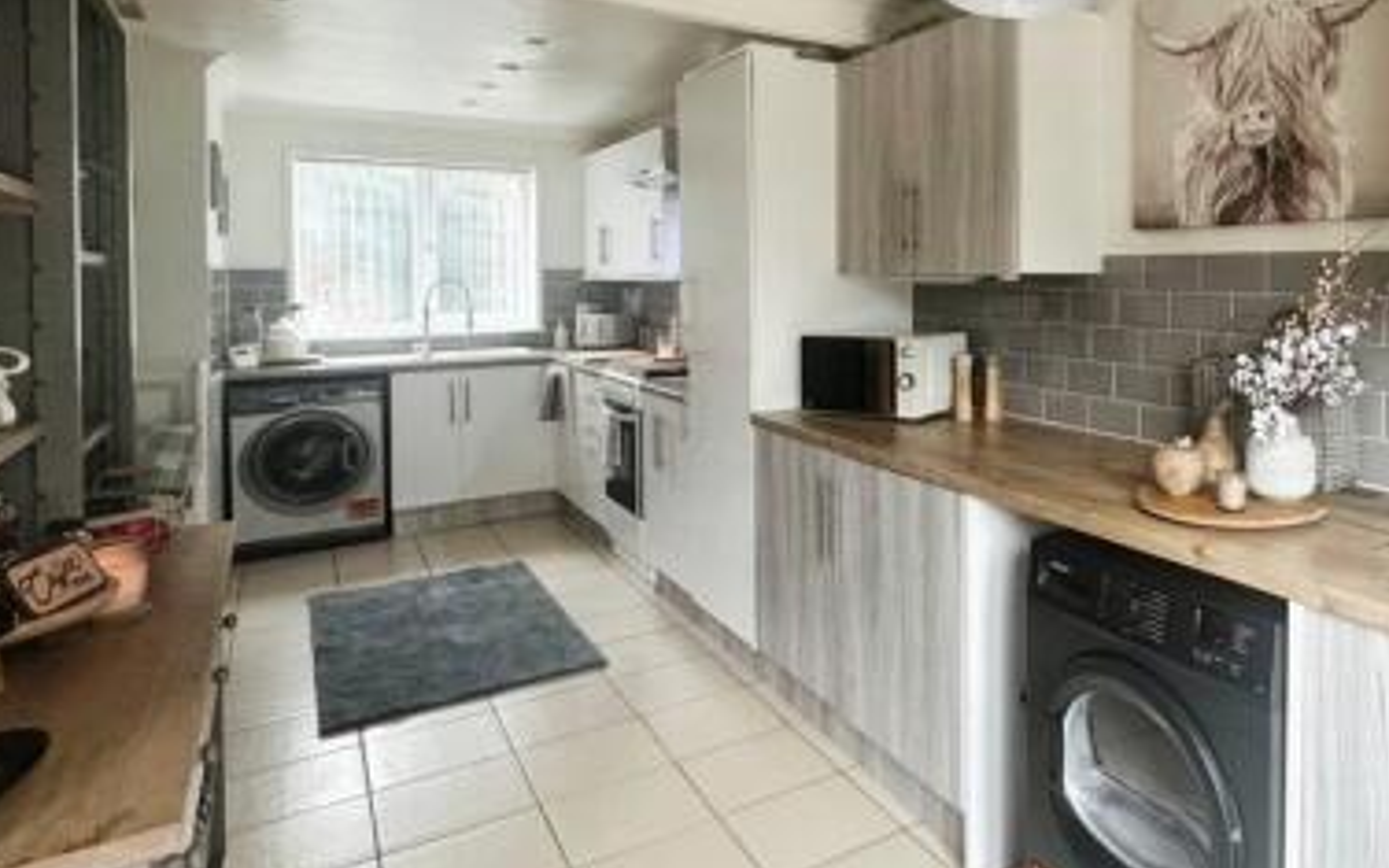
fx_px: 871
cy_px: 445
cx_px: 1049
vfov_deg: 53.0
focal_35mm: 23
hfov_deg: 71.6
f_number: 2.2
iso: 400
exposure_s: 1/60
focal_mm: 2.22
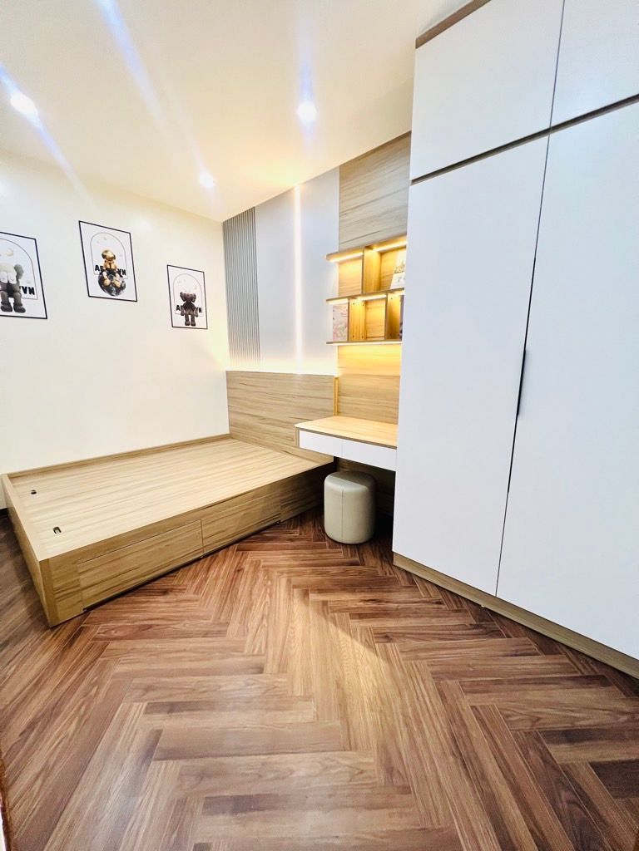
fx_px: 320
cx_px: 320
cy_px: 426
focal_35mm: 13
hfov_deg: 89.9
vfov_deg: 106.2
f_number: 1.8
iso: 200
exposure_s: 1/100
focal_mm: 1.57
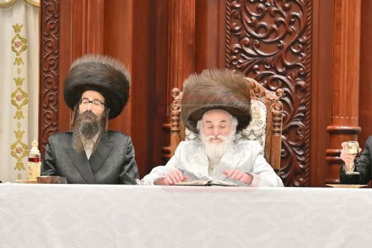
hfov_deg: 6.6
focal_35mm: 314
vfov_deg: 4.4
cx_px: 200
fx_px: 3244
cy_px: 160
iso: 800
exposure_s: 1/800
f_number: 2.8
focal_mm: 120
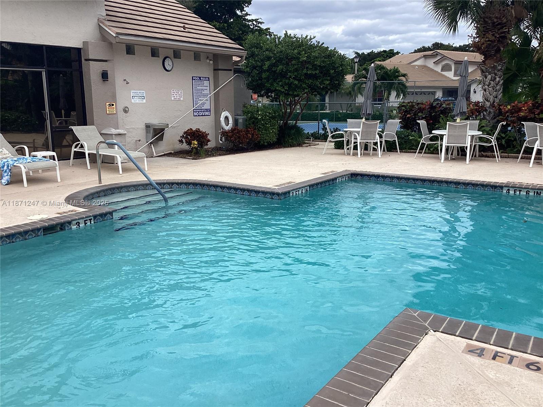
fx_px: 486
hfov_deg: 58.4
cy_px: 204
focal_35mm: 31
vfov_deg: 45.4
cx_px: 272
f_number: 2.4
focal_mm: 3.3
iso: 25
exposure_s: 1/652
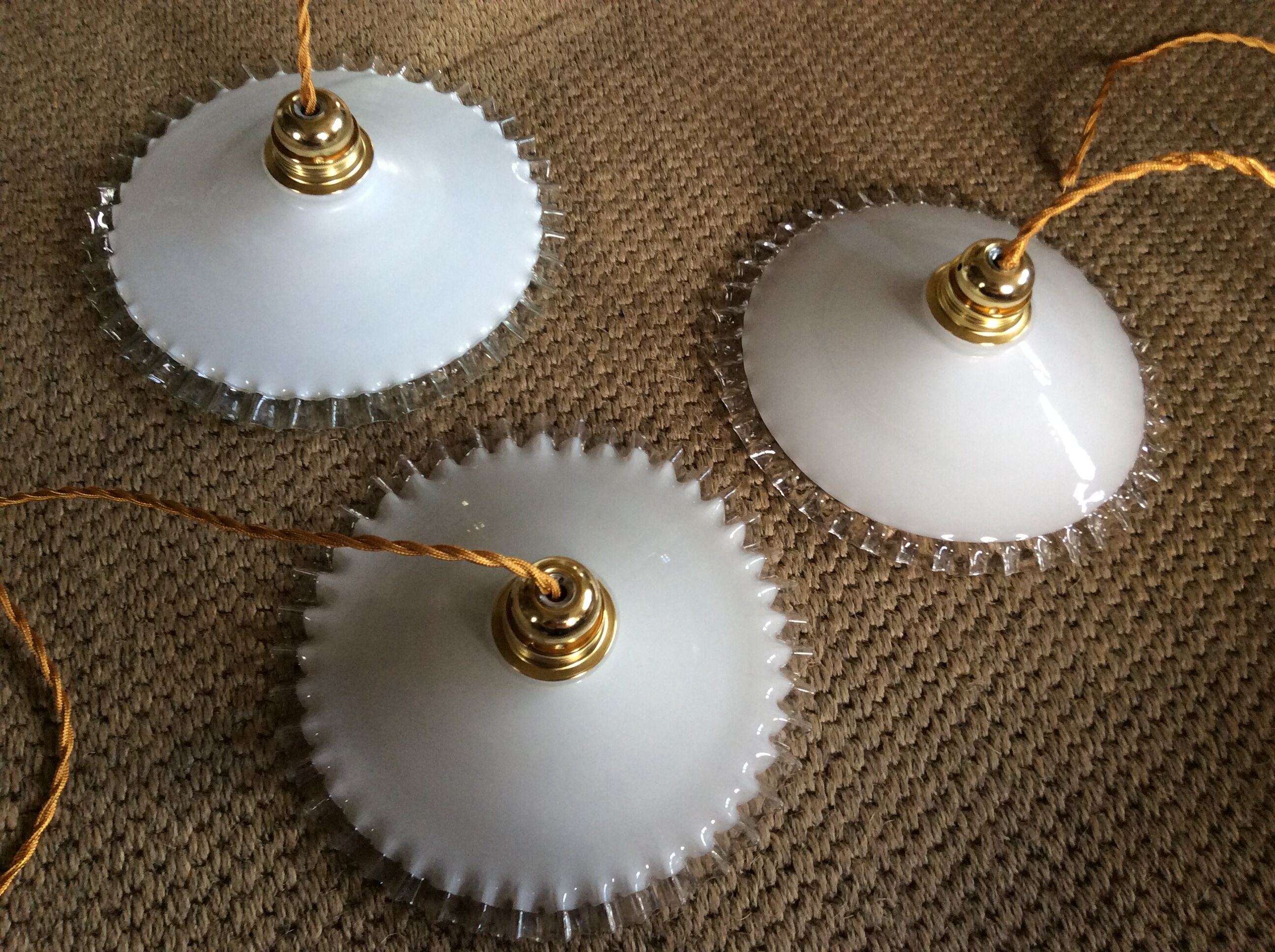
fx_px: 1177
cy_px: 476
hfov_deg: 56.9
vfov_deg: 44.1
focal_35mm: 32
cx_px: 638
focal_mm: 3.3
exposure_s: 1/25
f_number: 2.4
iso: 80
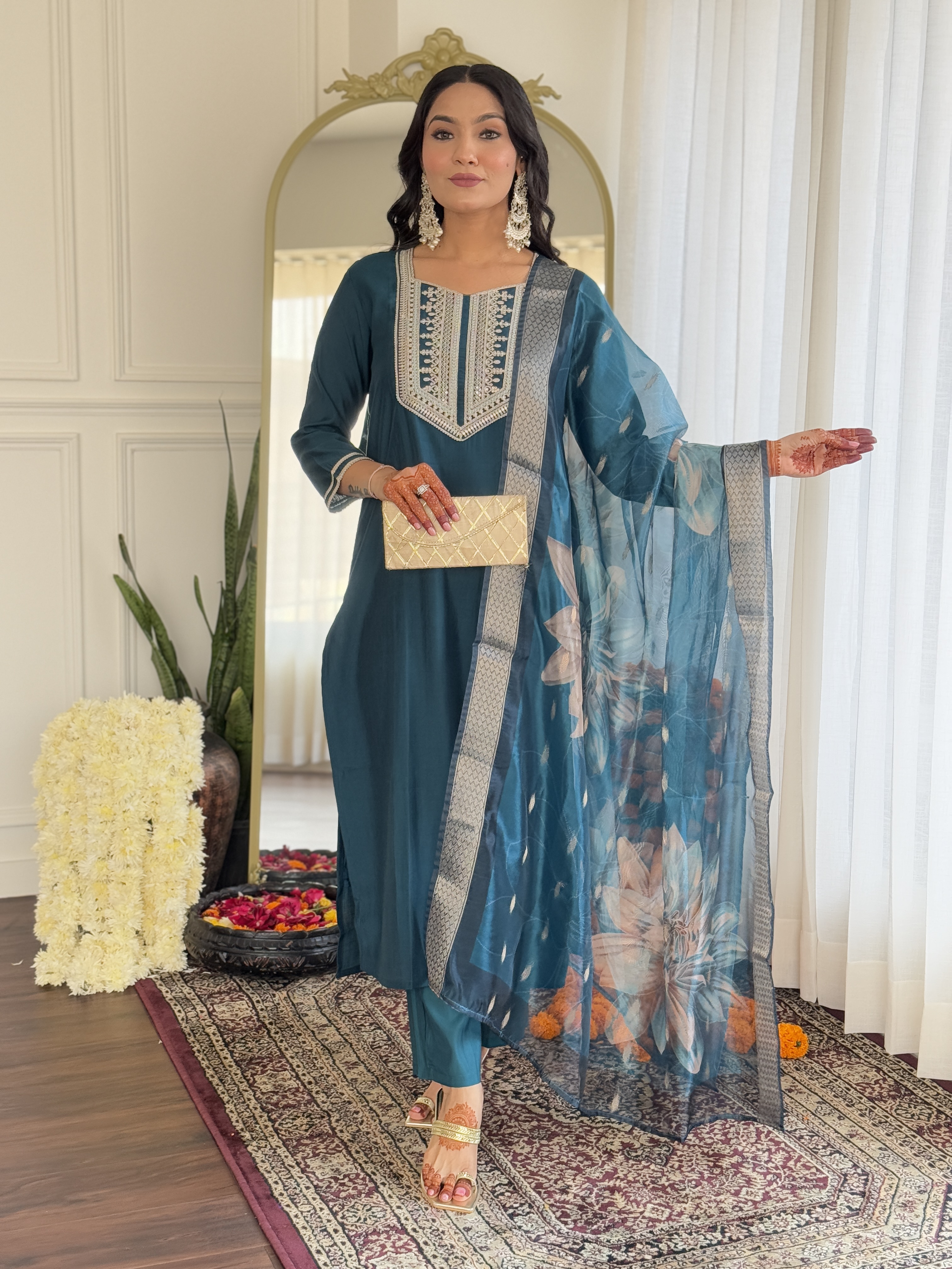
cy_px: 634
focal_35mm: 48
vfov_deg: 39.7
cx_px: 476
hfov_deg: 30.3
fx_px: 1760
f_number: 1.78
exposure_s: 1/74
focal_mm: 6.76
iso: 160
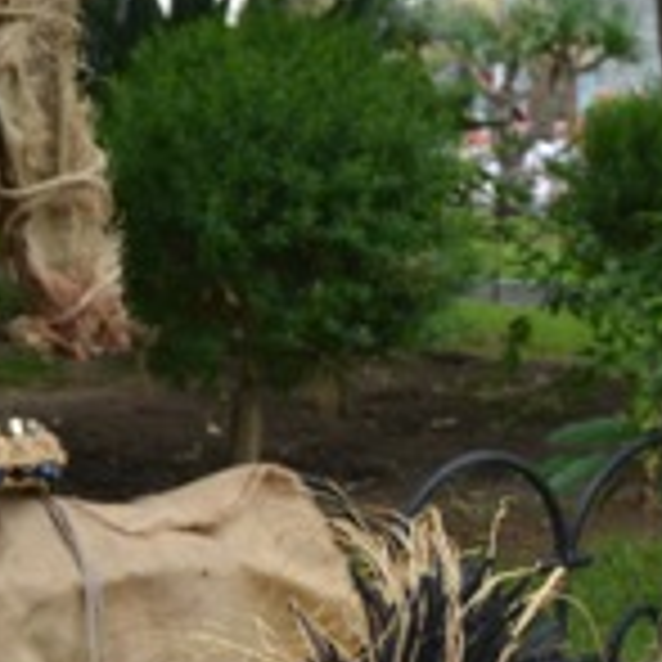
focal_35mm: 100
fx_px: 2164
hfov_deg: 16.4
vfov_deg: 17.1
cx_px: 865
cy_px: 601
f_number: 5
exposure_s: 1/100
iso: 400
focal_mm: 18
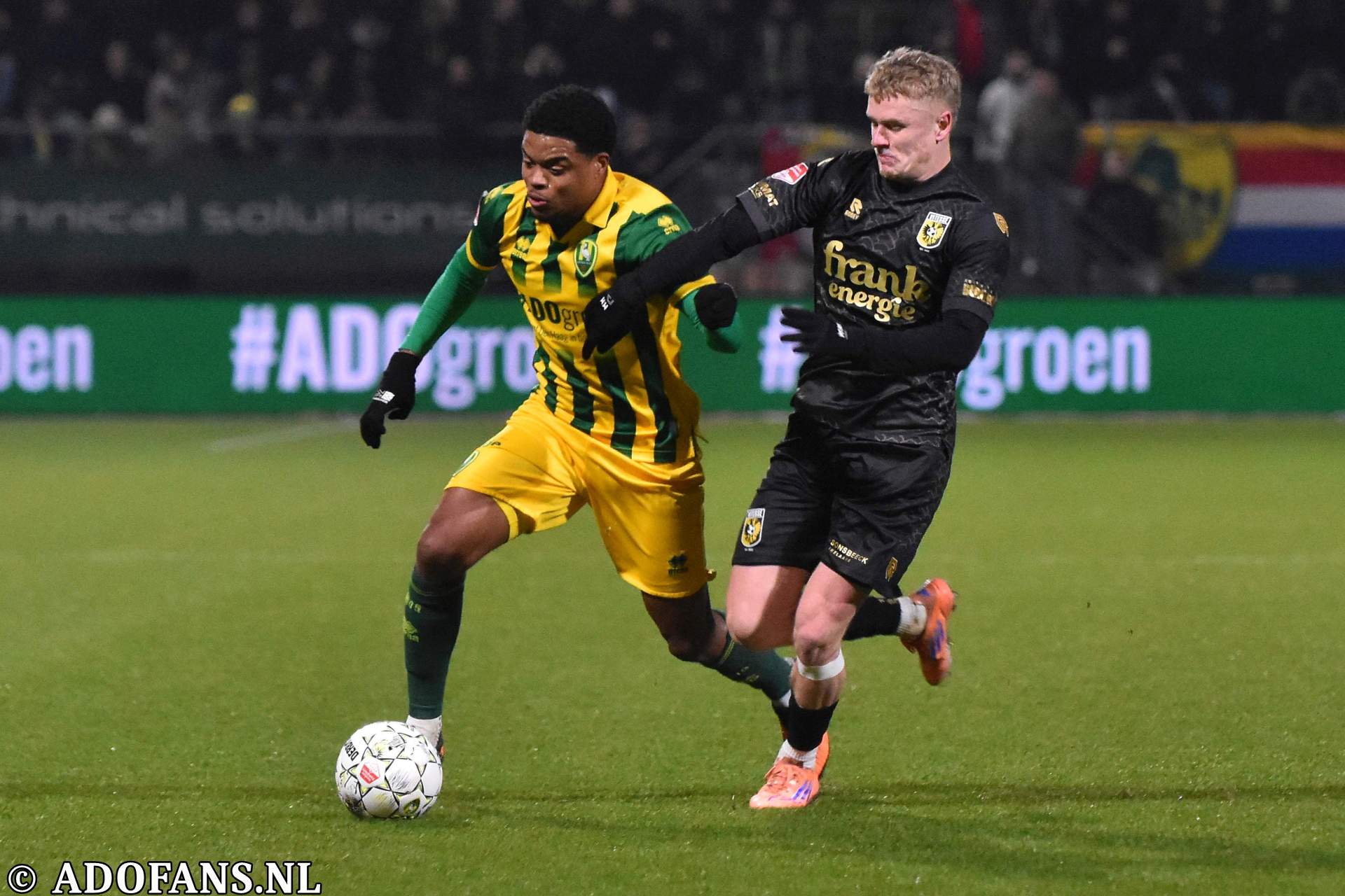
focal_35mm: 202
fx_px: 7565
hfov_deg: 10.2
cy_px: 448
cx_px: 672
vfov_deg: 6.8
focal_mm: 135
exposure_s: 1/800
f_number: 2.8
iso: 4000
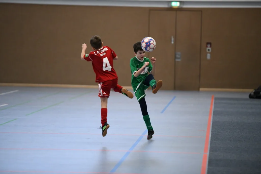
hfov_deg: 10.8
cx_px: 130
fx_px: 1377
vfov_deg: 7.2
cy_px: 87
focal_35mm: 190
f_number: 2.8
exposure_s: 1/1250
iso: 8000
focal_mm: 190
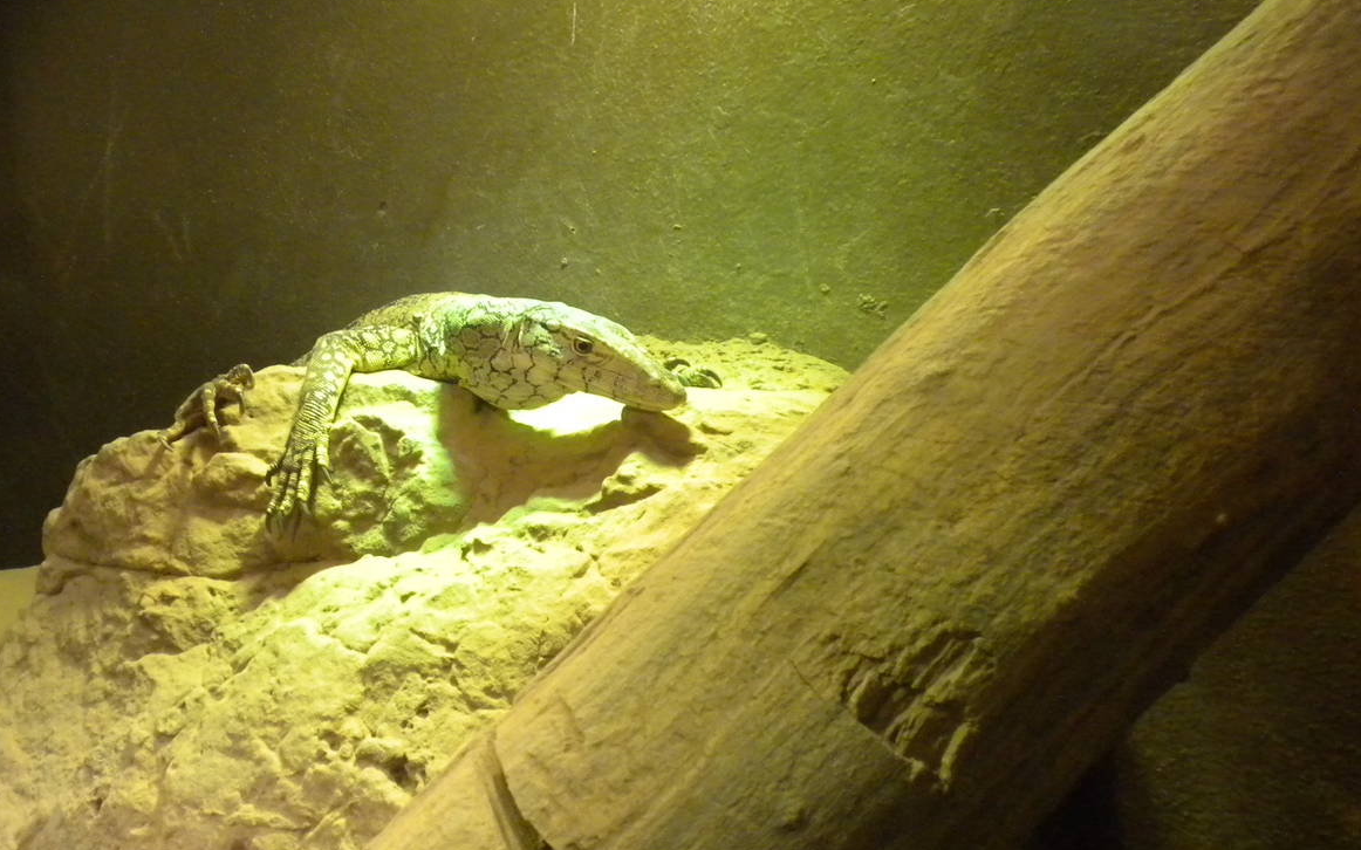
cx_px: 444
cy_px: 451
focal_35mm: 54
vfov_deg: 24.0
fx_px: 2003
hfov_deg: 37.1
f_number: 3.5
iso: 400
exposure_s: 1/63.1
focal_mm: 6.6
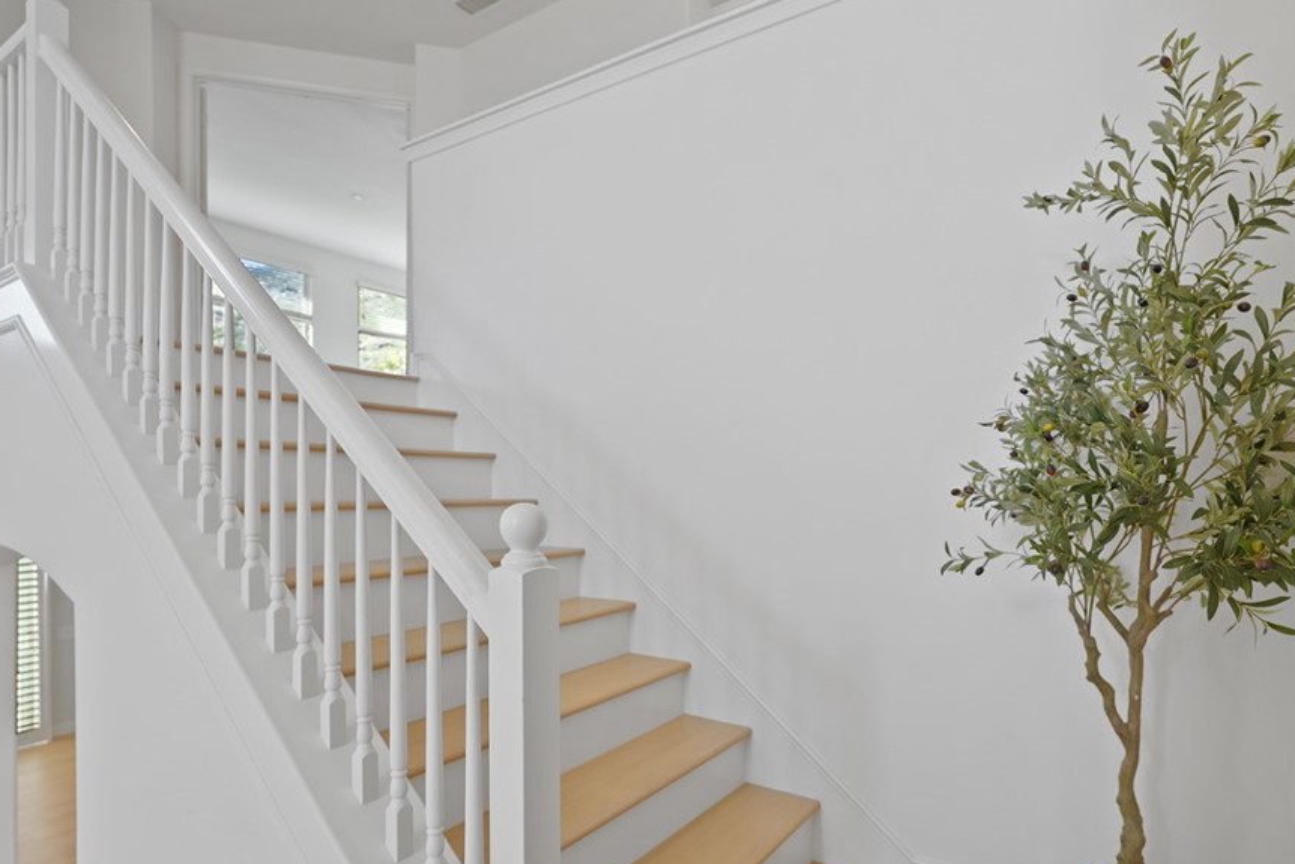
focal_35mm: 19
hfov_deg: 86.2
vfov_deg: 64.4
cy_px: 485
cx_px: 753
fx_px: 684
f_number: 4
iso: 320
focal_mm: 16
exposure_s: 1/15
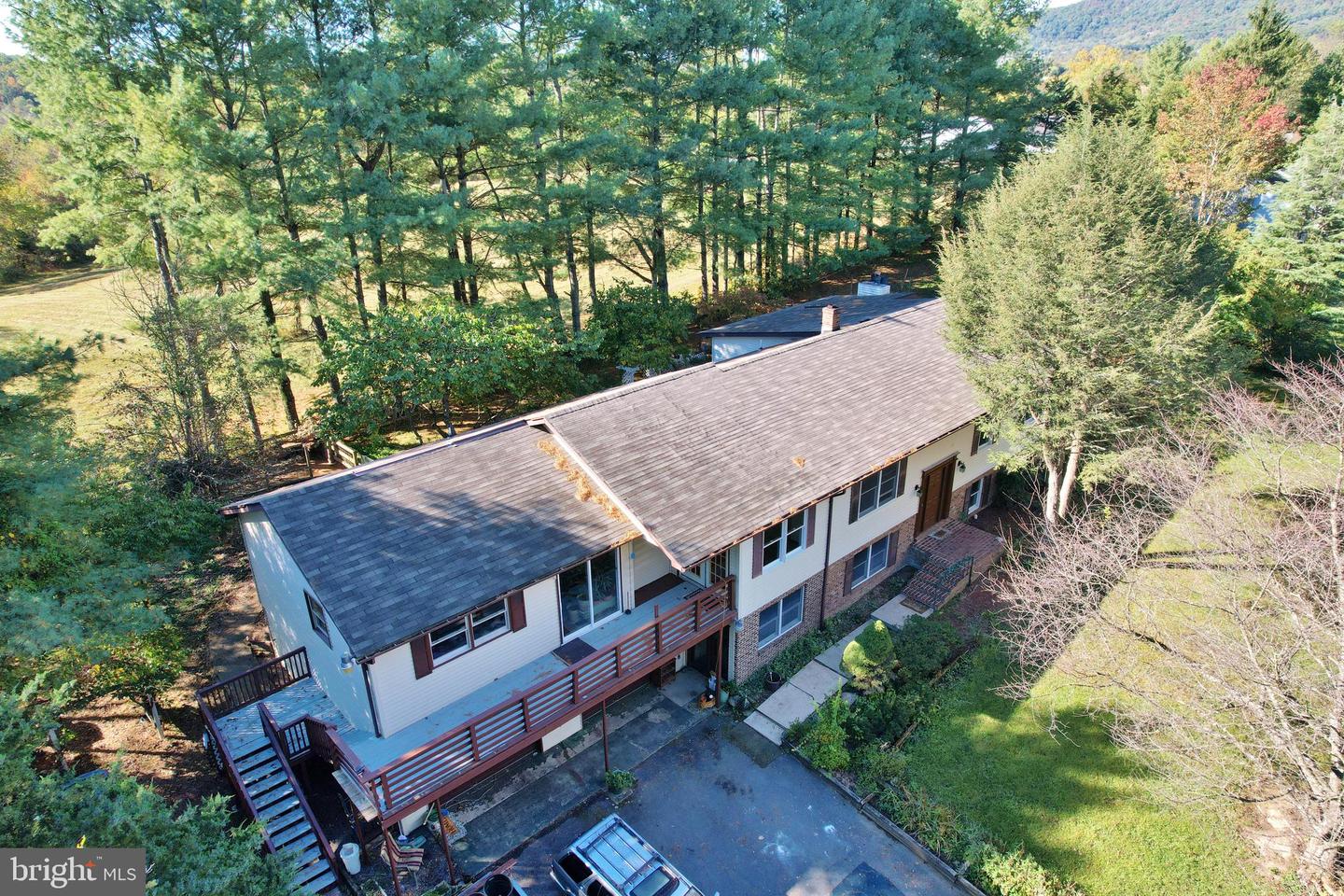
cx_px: 672
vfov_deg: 57.2
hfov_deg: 78.6
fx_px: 821
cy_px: 448
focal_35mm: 22
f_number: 2.8
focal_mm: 8.38
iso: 100
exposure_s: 1/350
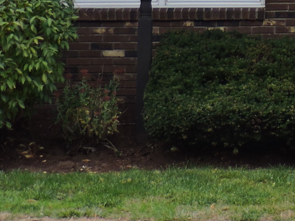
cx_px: 561
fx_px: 1840
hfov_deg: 8.7
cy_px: -219
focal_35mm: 216
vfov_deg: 6.7
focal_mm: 8.9
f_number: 3.6
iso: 100
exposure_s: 1/200
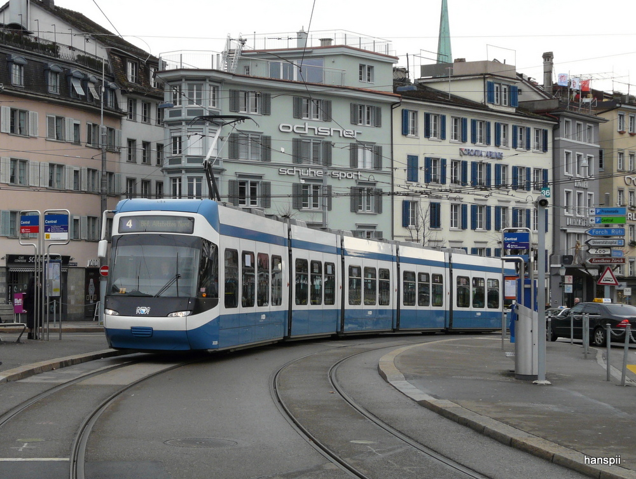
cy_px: 240
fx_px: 865
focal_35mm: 47
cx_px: 318
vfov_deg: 31.0
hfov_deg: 40.4
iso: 100
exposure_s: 1/250
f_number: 4
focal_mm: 7.7
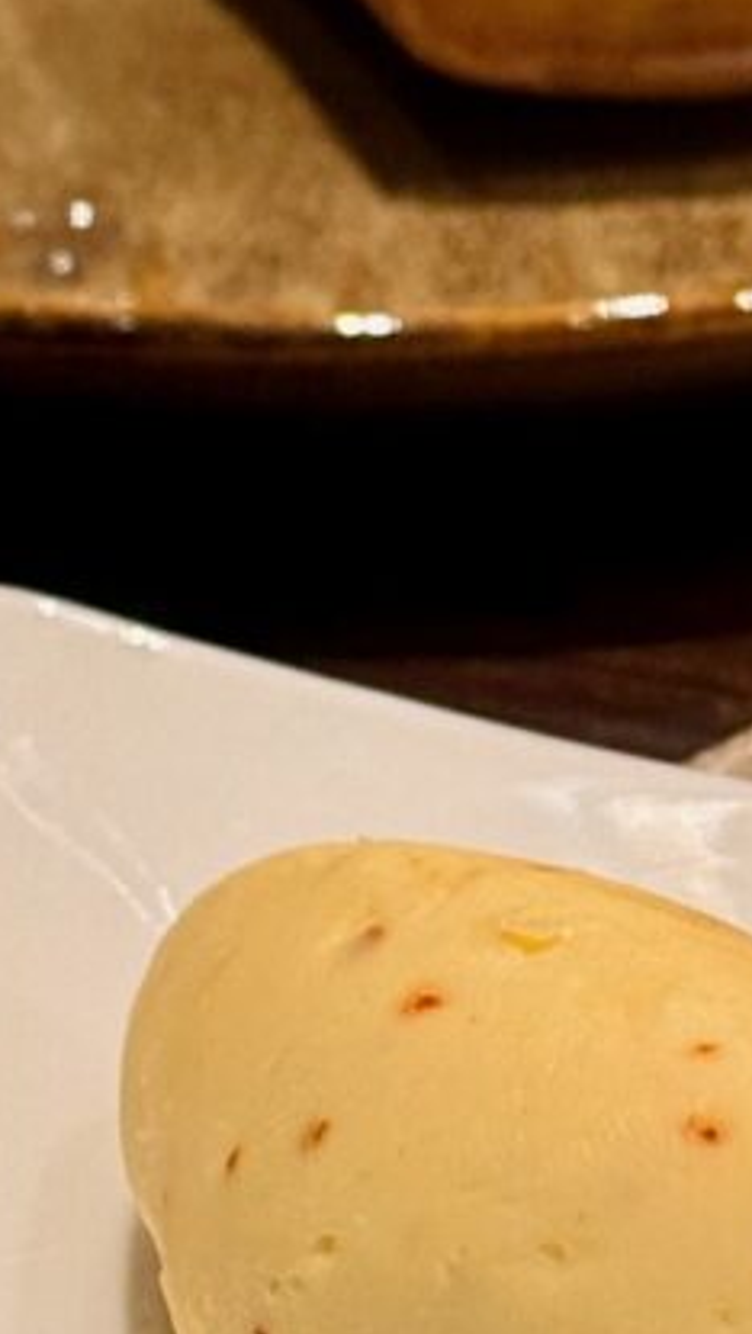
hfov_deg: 9.4
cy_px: 757
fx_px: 4565
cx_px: 476
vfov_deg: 16.6
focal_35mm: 129
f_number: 1.78
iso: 80
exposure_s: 1/50
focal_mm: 6.76
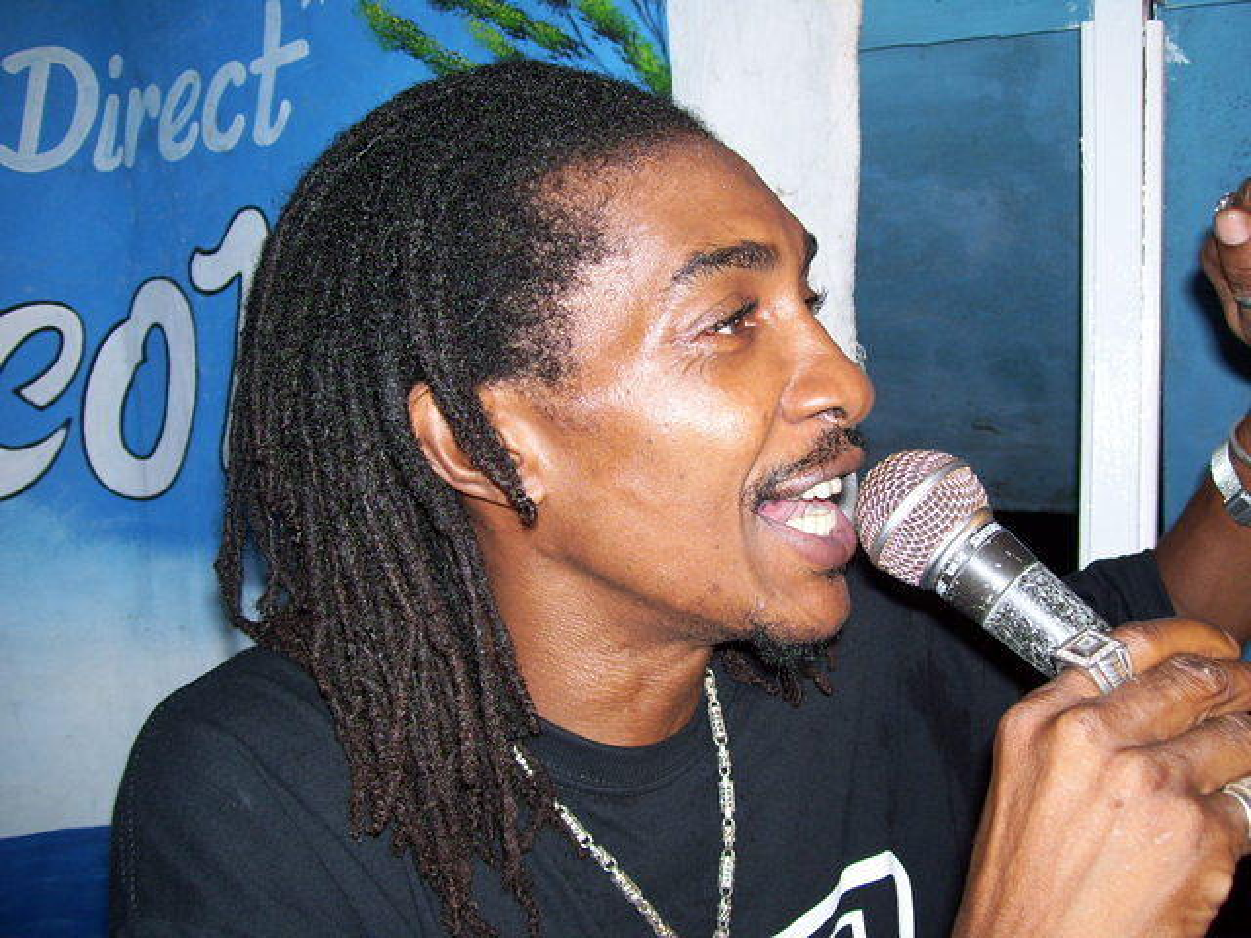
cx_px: 626
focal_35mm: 36
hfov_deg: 51.4
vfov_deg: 39.7
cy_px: 469
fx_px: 1301
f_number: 2.7
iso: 80
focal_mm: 6
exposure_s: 1/60
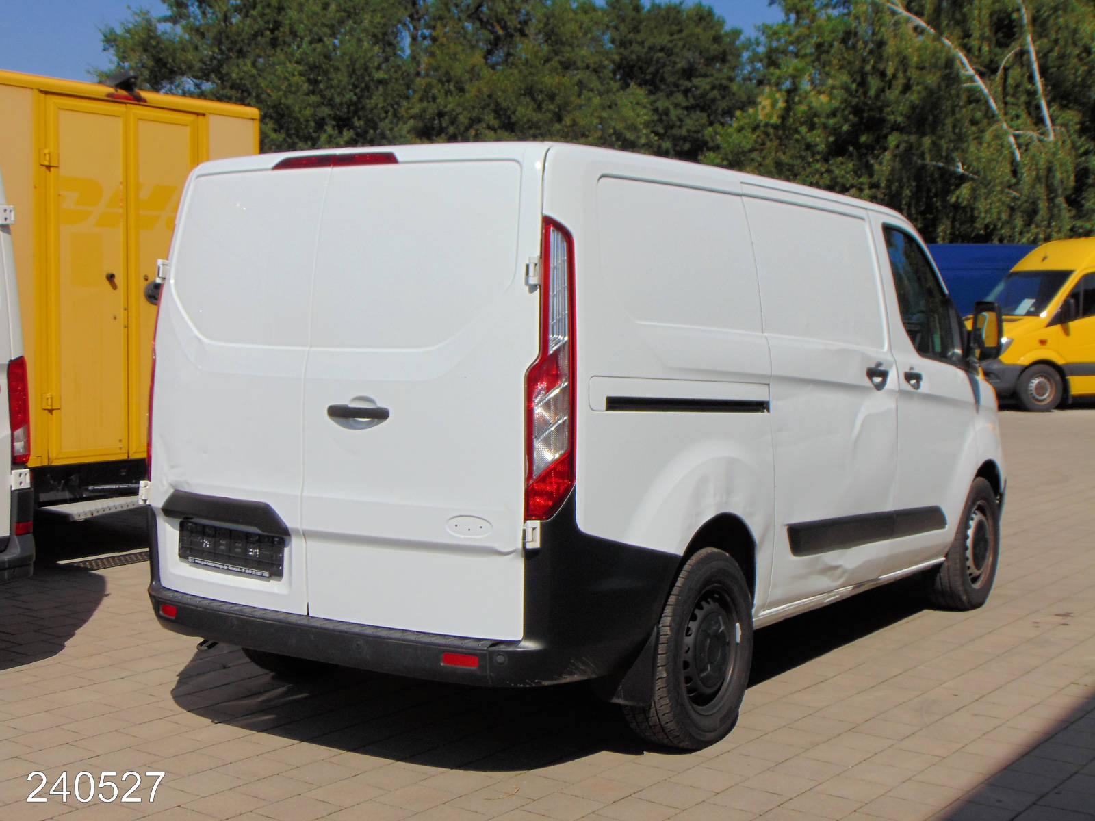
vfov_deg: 29.1
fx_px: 1582
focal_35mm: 50
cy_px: 410
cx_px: 548
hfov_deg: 38.2
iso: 80
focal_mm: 9
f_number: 9
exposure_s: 1/500
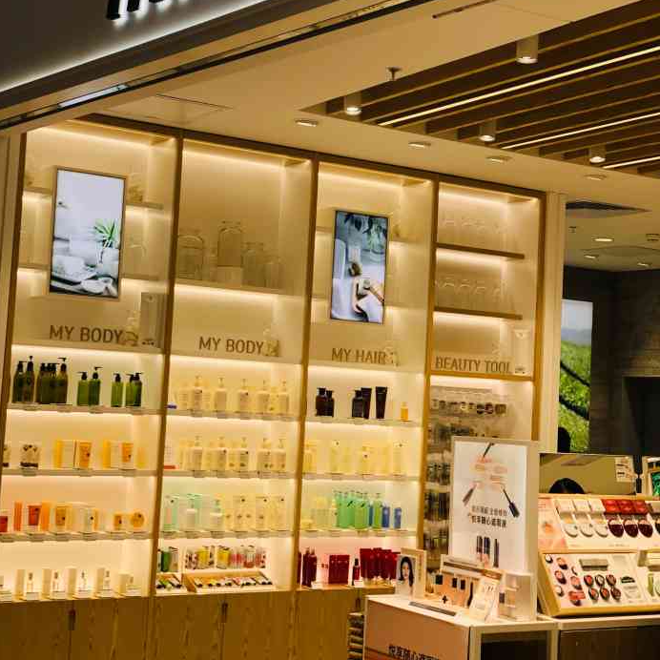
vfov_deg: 27.7
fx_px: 1337
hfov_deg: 27.7
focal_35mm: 62
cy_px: 282
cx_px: 330
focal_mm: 6
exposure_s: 1/122
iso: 16
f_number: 2.4
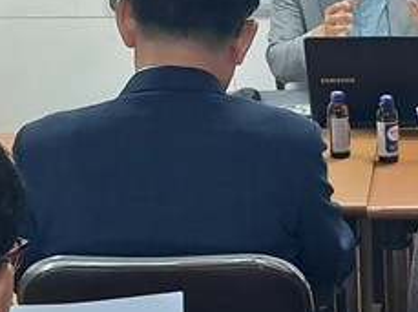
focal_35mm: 105
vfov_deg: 14.0
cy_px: 204
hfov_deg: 17.7
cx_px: 517
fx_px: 1266
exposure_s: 1/60
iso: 100
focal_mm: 5.23
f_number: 1.8
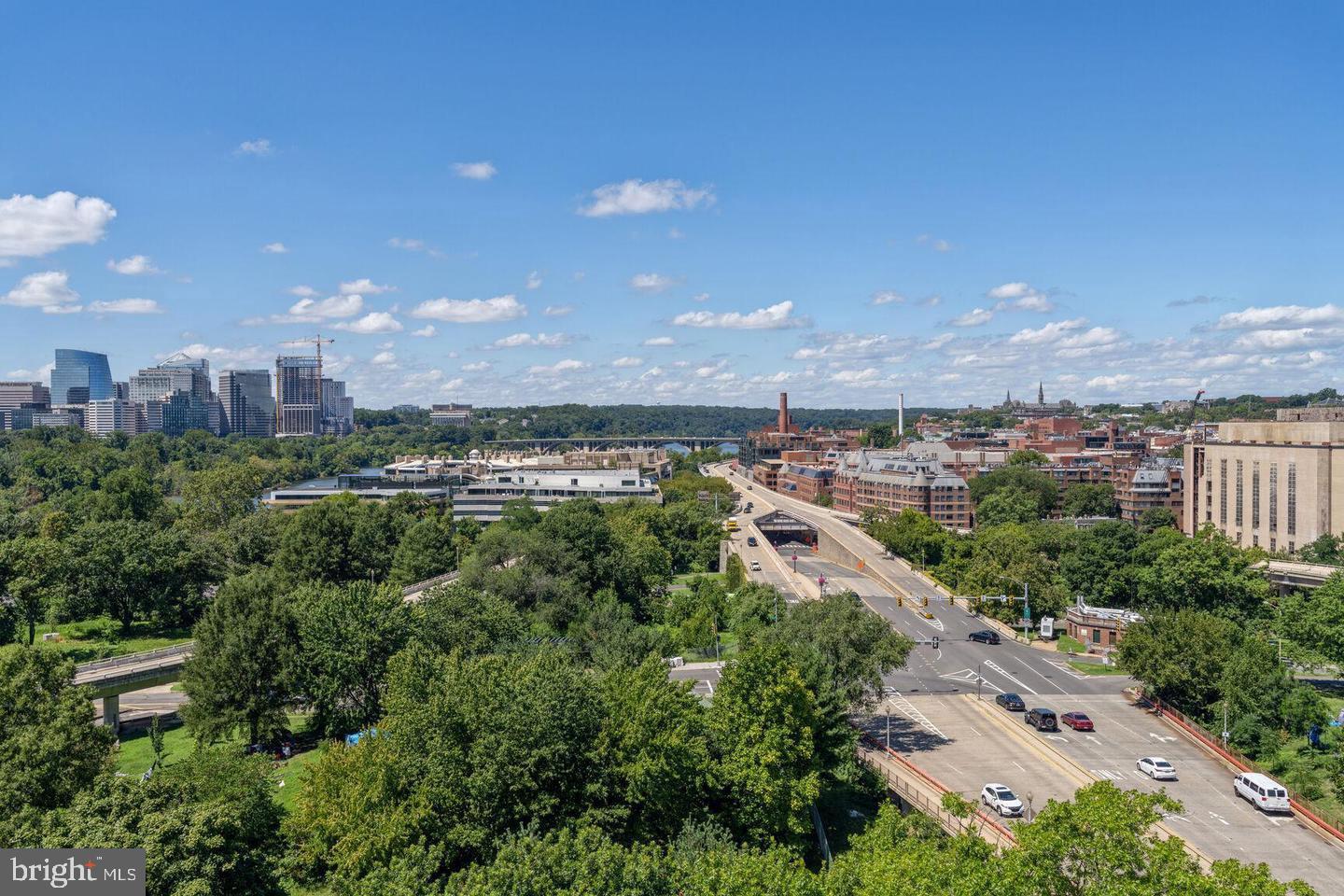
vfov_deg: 45.0
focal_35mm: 29
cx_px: 672
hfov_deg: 63.7
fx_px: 1083
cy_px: 448
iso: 200
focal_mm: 29
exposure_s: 1/640
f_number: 8
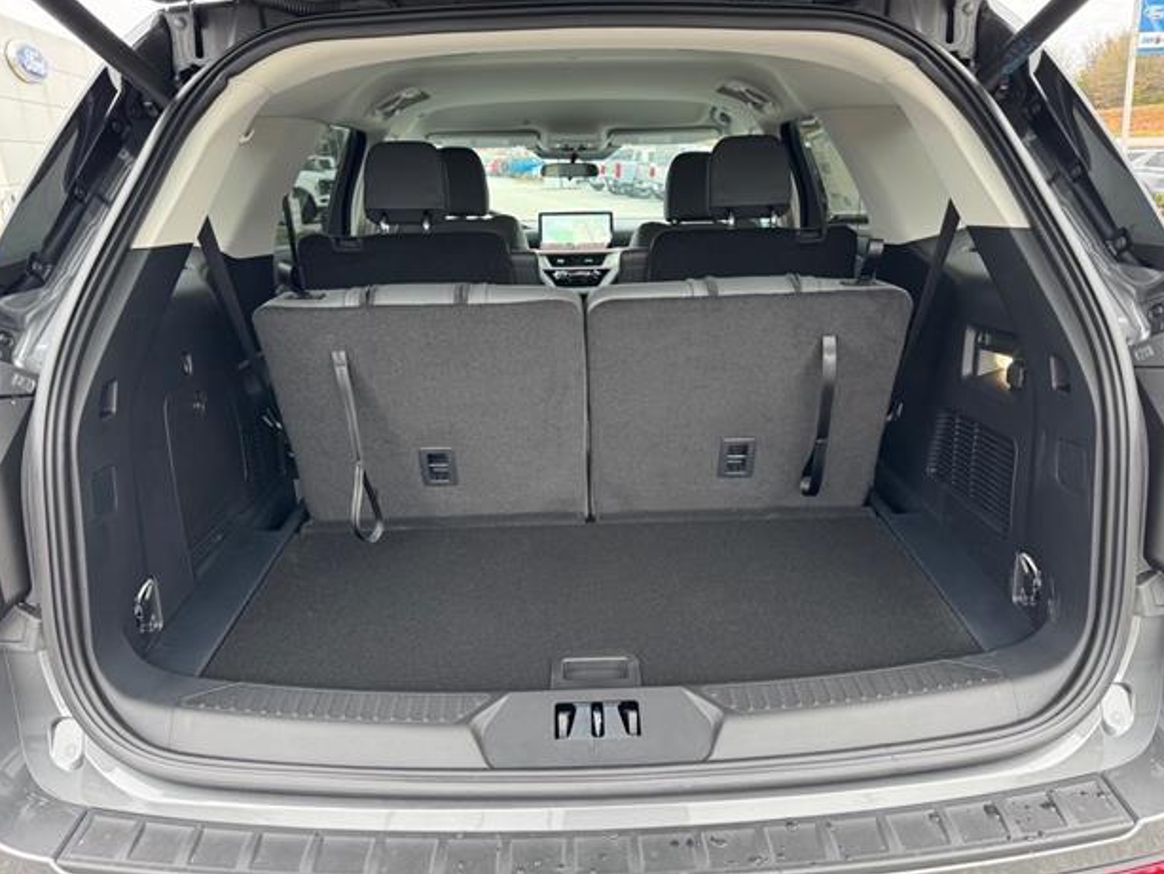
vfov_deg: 54.9
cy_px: 421
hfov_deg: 69.4
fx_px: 841
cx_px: 588
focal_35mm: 25
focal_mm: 6.76
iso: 160
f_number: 1.78
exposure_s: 1/121
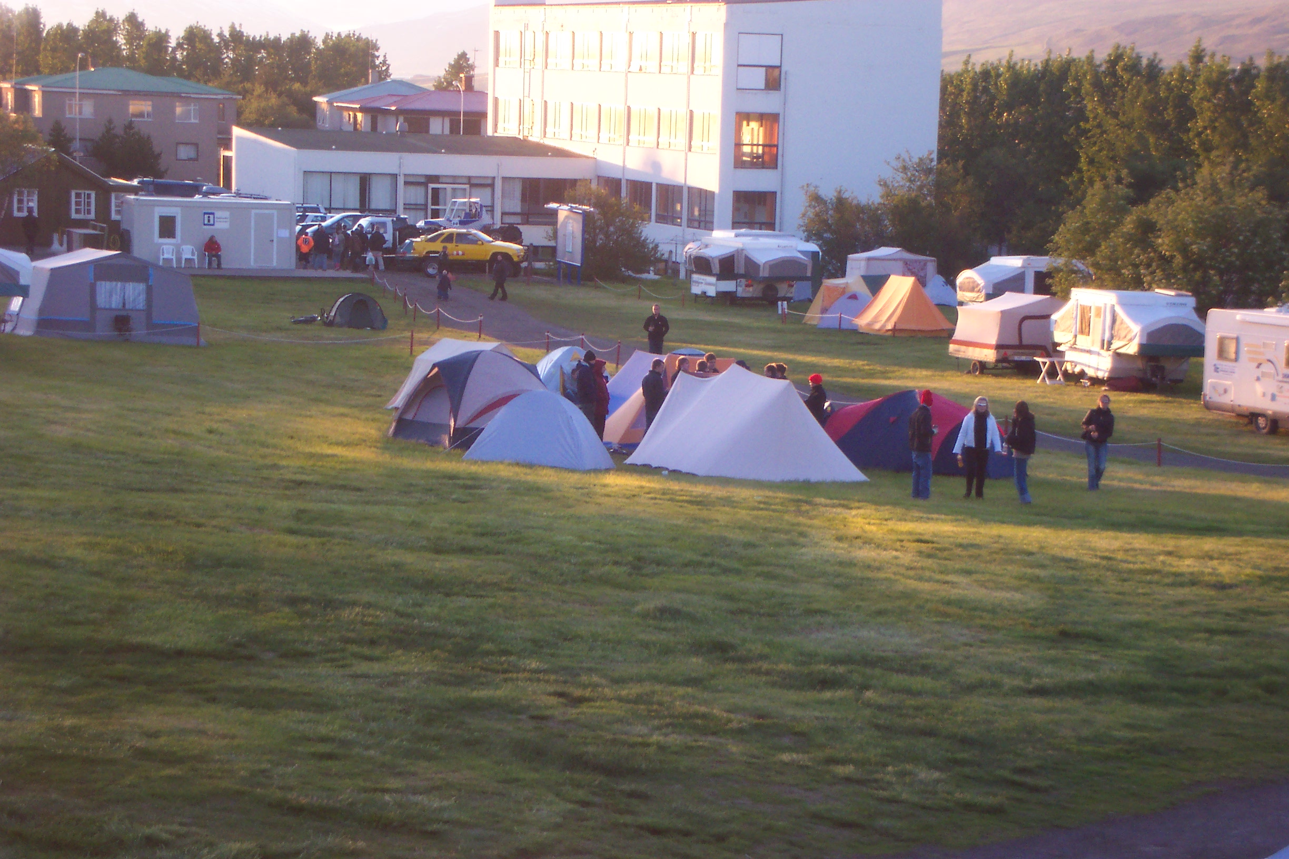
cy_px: 430
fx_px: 3759
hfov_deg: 19.5
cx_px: 644
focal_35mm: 105
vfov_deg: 13.0
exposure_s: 1/90
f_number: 4.7
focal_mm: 21.2
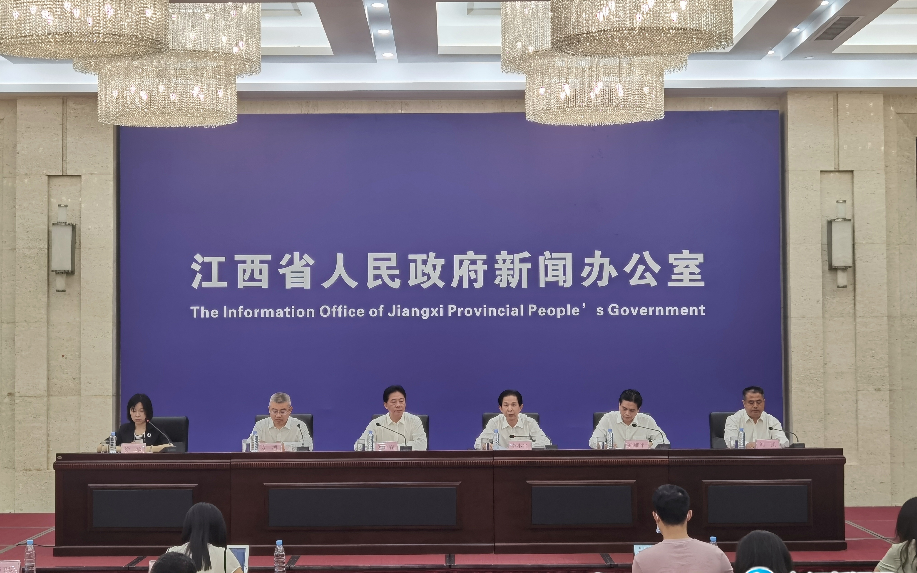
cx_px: 457
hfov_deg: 35.7
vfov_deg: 22.7
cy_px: 296
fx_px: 1424
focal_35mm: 57
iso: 50
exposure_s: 1/90.9
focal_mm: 6.71
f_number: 1.9
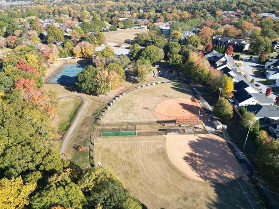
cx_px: 138
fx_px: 210
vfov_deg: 53.0
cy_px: 111
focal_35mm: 26
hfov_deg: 67.3
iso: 130
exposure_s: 1/1250
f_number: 1.7
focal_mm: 6.72
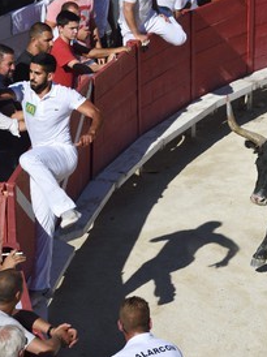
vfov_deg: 9.3
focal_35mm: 214
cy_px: 178
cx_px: 180
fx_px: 2204
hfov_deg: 6.9
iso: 200
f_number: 8
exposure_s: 1/800
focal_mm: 145
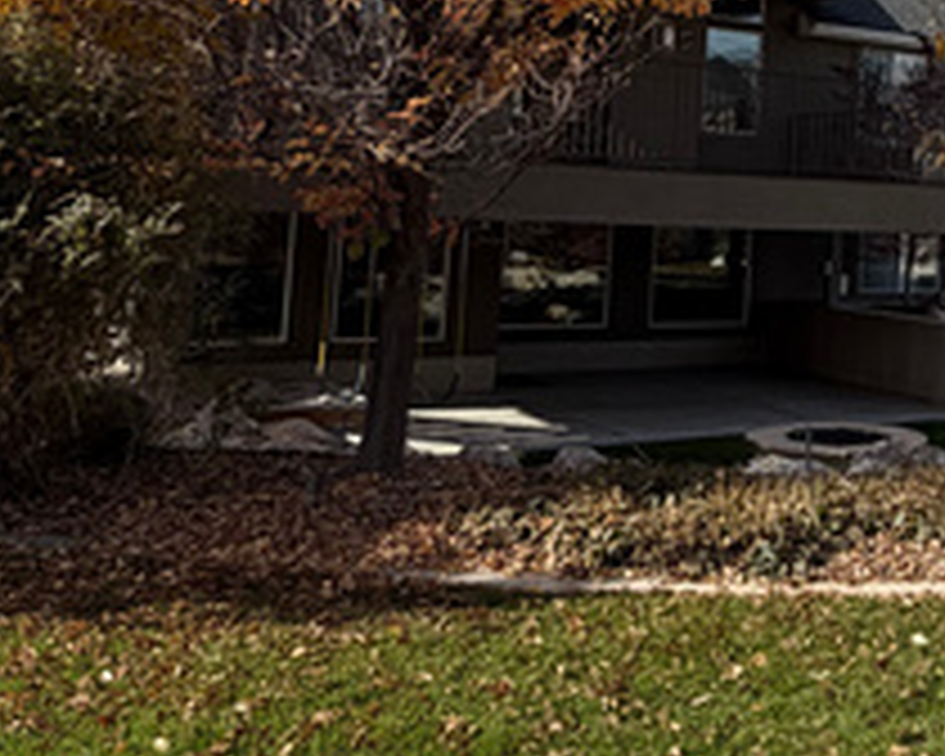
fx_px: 1398
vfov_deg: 29.2
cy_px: 104
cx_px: 990
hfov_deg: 33.5
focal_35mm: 50
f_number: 2.2
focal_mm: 2.22
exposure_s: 1/770
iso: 40
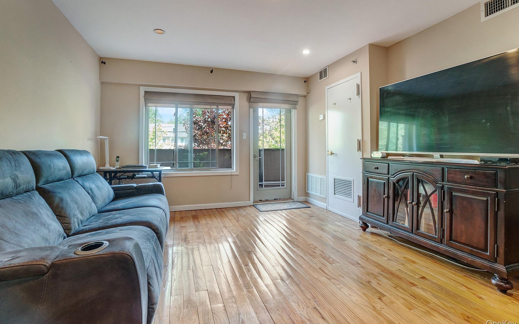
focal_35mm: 16
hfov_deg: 97.8
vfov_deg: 71.1
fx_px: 226
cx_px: 268
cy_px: 149
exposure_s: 1/13
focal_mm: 10
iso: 800
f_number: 9
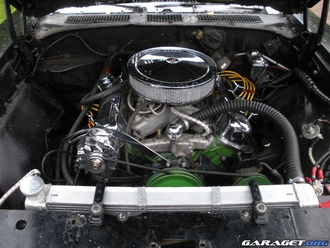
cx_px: 165
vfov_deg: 39.7
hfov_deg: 51.4
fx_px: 343
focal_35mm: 36
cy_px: 124
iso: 117
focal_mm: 6.3
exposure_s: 1/60
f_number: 3.5
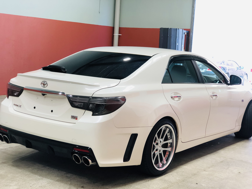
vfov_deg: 25.7
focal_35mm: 57
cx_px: 126
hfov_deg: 33.8
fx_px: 415
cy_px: 94
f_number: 2.8
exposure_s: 1/33
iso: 32
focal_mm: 6.6
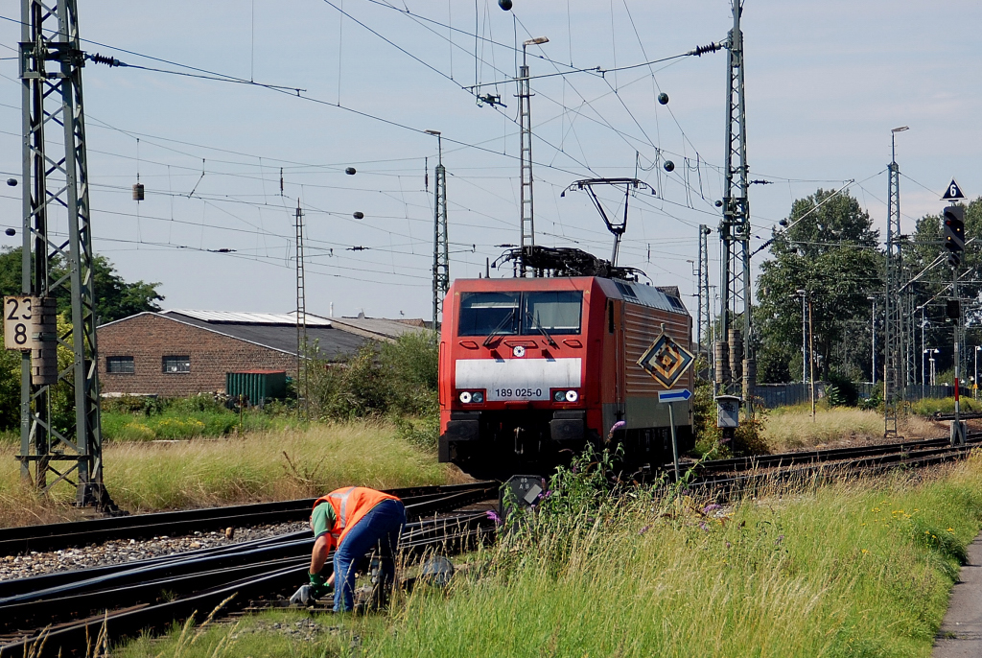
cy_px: 329
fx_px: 3073
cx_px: 491
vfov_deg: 12.2
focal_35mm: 112
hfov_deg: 18.2
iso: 280
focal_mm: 75
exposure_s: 1/1000
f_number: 5.6
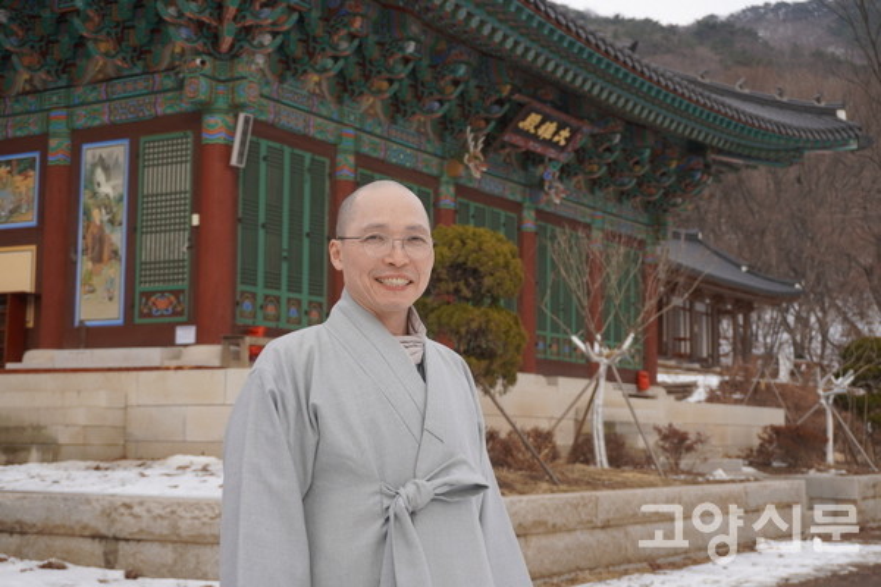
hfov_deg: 35.1
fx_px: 1395
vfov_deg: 23.8
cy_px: 294
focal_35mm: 57
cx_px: 440
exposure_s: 1/160
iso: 125
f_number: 5.6
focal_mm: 38
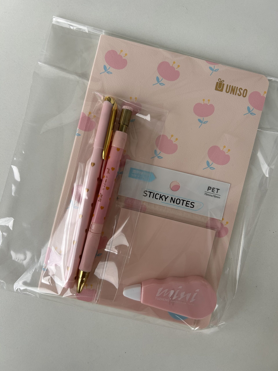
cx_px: 139
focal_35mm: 26
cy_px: 186
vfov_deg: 67.3
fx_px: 278
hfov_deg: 53.1
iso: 100
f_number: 1.5
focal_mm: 5.7
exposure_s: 1/121
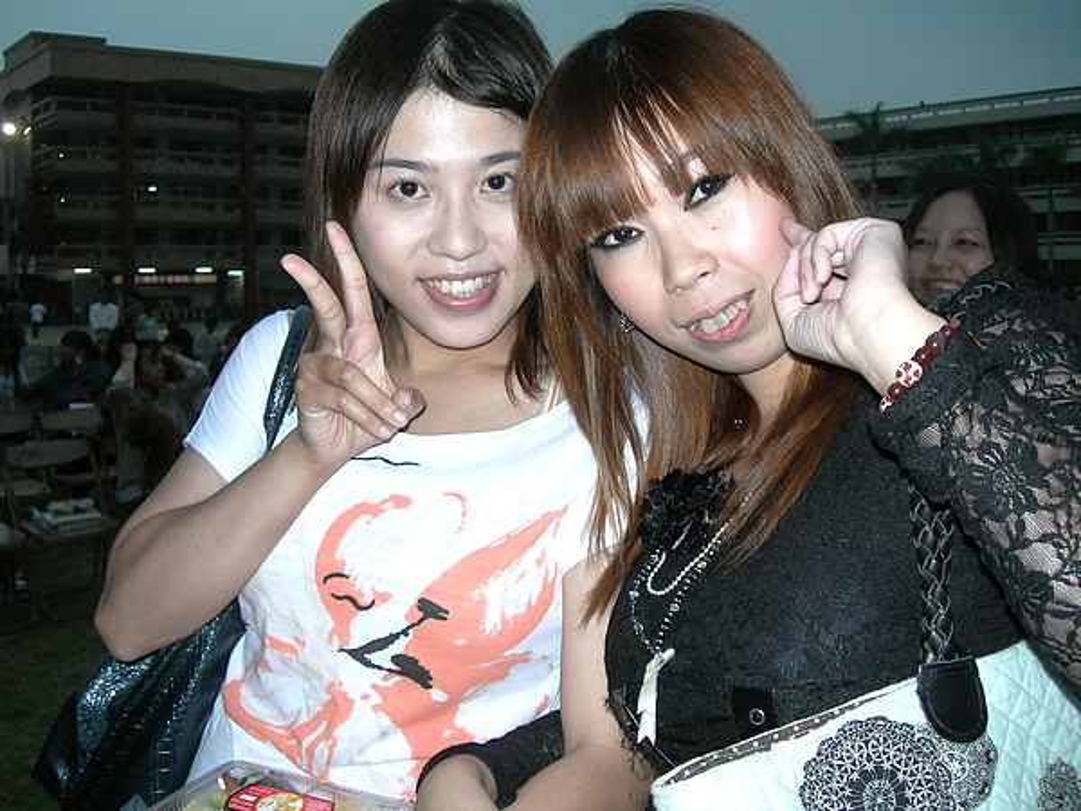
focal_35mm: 38
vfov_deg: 37.7
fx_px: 1187
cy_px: 406
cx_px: 540
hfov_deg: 49.0
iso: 50
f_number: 2.8
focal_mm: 7.8
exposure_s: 1/60.1
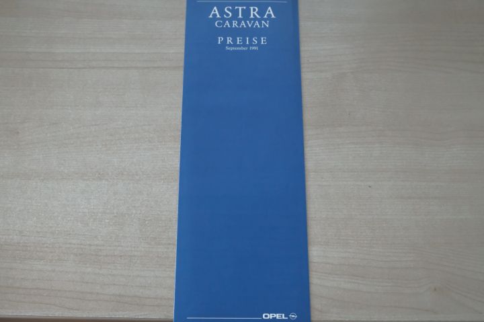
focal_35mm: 43
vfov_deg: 31.1
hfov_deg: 45.5
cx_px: 242
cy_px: 161
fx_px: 578
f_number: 7.1
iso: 6400
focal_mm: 28.9
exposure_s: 1/30
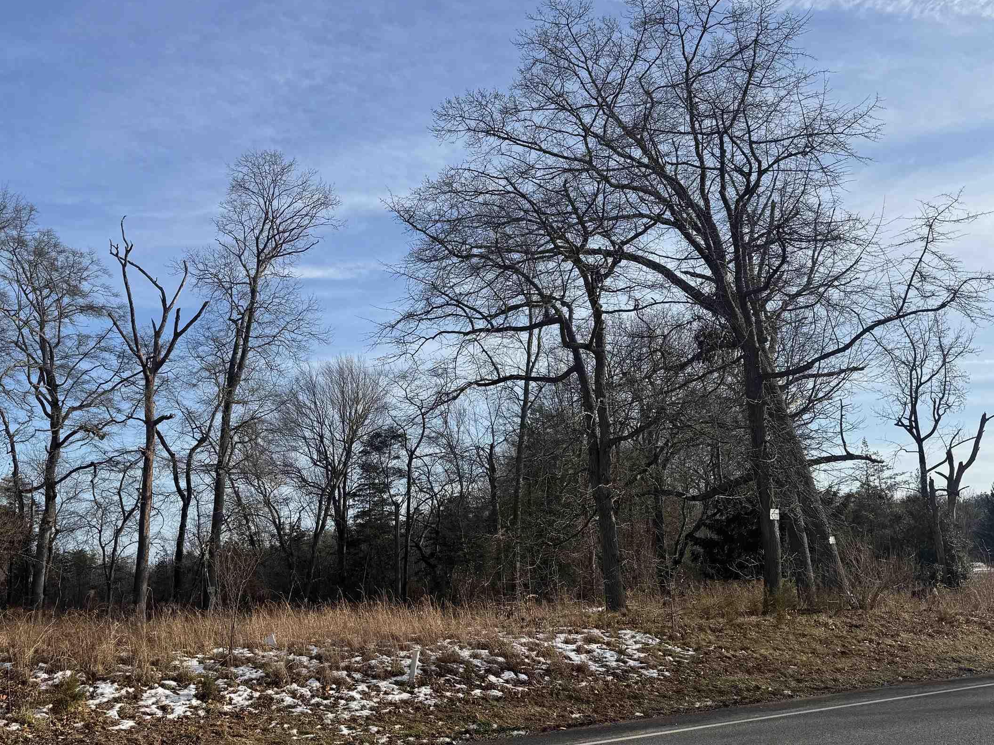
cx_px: 437
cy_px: 353
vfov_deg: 40.7
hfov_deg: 52.5
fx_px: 1005
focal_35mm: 35
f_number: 1.78
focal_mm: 6.76
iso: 80
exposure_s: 1/4950
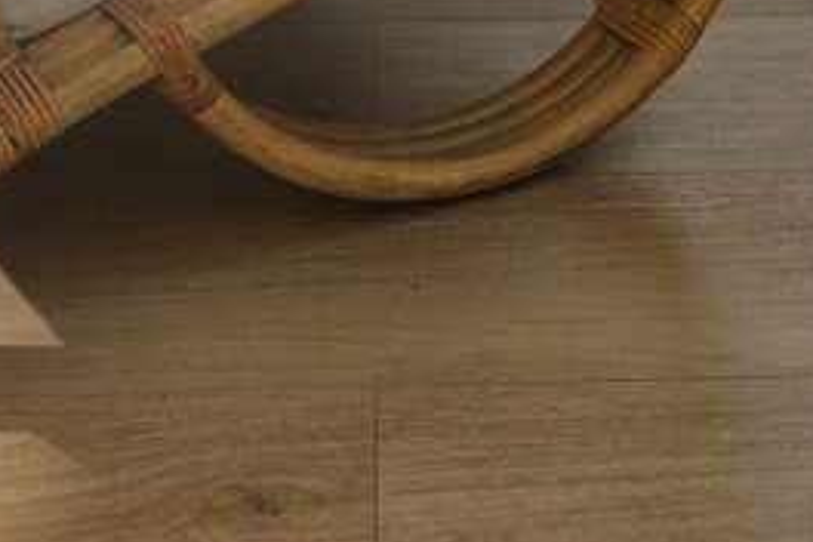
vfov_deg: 8.4
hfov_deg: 15.1
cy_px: -1090
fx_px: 3071
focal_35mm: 136
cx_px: 467
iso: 25
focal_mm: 5.4
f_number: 1.8
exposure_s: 1/1314
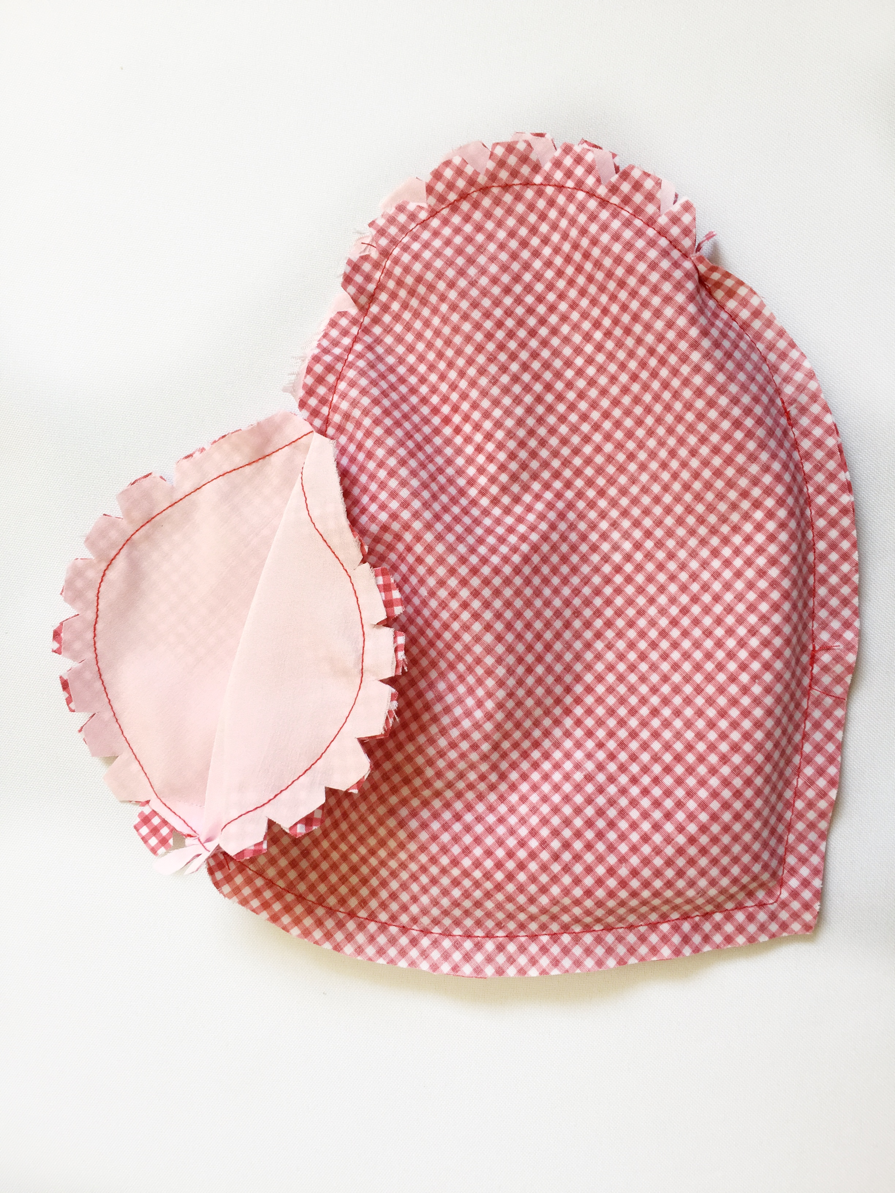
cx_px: 448
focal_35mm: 29
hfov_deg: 48.2
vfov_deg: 61.7
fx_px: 1000
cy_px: 596
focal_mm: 4.15
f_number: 2.2
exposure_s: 1/50
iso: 40
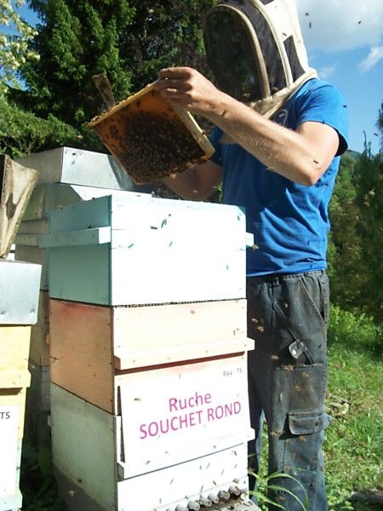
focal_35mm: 32
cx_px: 192
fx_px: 472
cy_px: 256
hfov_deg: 44.2
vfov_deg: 56.8
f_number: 5.5
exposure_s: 1/250
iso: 80
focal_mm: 5.7
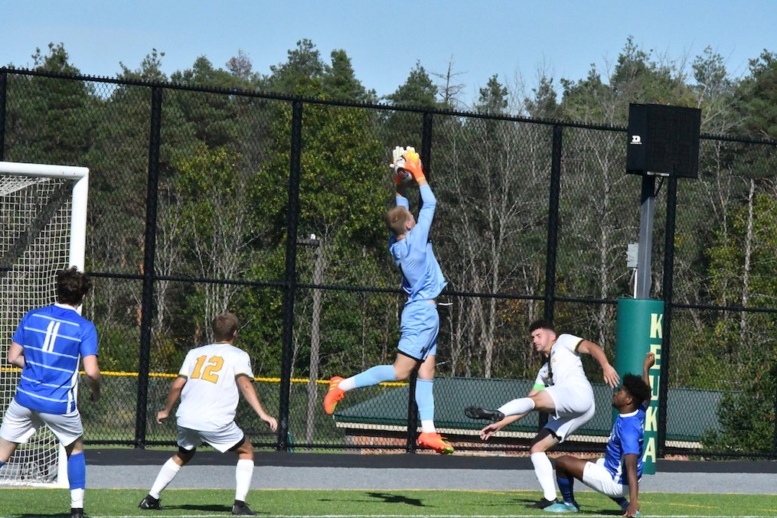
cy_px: 259
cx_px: 388
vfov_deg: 4.6
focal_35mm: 300
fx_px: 6475
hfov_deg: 6.9
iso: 12800
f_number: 25
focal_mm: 200
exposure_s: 1/8000
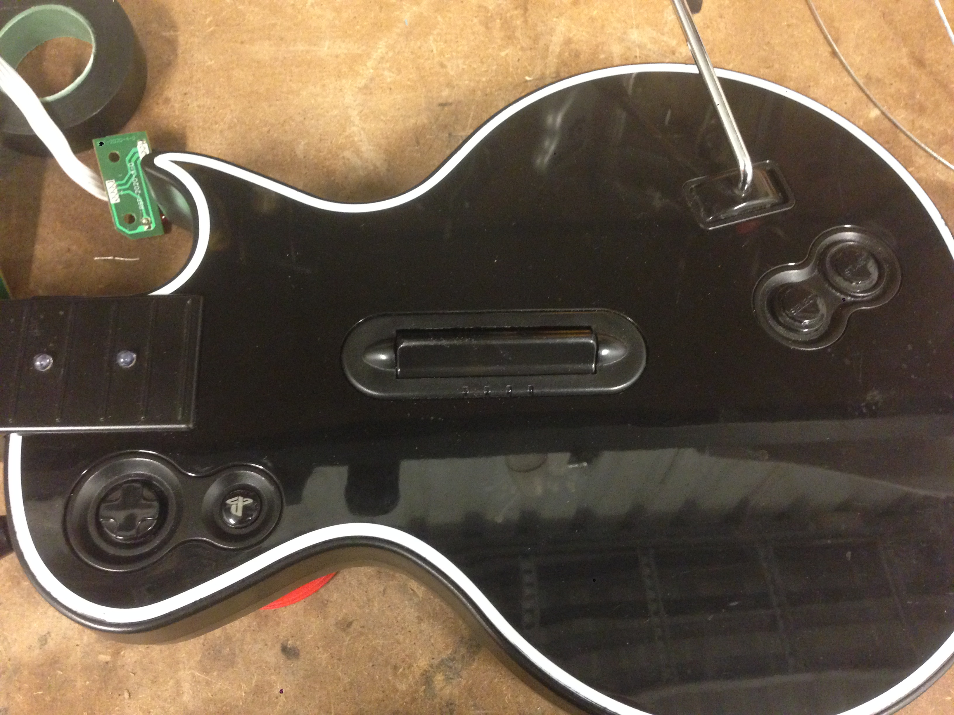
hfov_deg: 55.4
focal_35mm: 33
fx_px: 909
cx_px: 477
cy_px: 358
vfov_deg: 42.9
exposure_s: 1/17
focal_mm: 4.12
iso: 400
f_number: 2.4
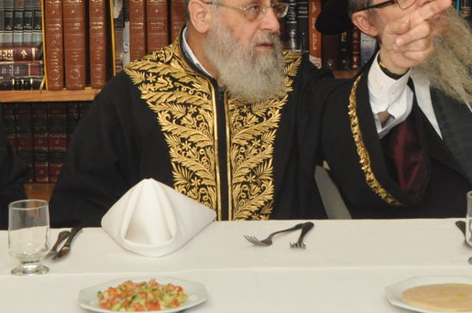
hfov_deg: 16.2
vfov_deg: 10.6
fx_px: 1655
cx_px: 265
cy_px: -58
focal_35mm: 126
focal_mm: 31
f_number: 9
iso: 1250
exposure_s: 1/60
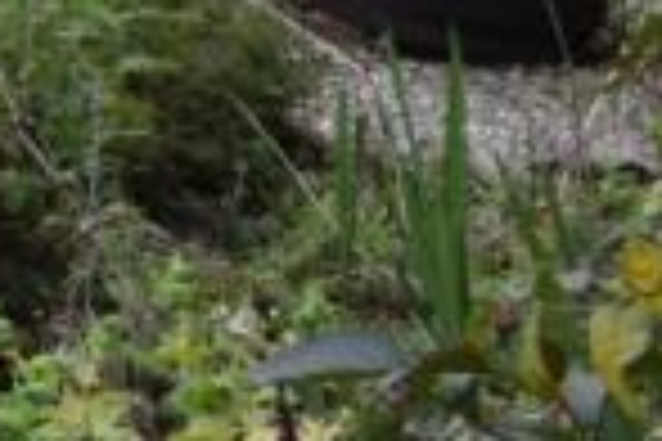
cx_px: -583
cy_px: -322
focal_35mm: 120
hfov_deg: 14.6
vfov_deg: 10.8
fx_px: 2206
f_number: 16
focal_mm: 18
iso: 800
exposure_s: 1/160
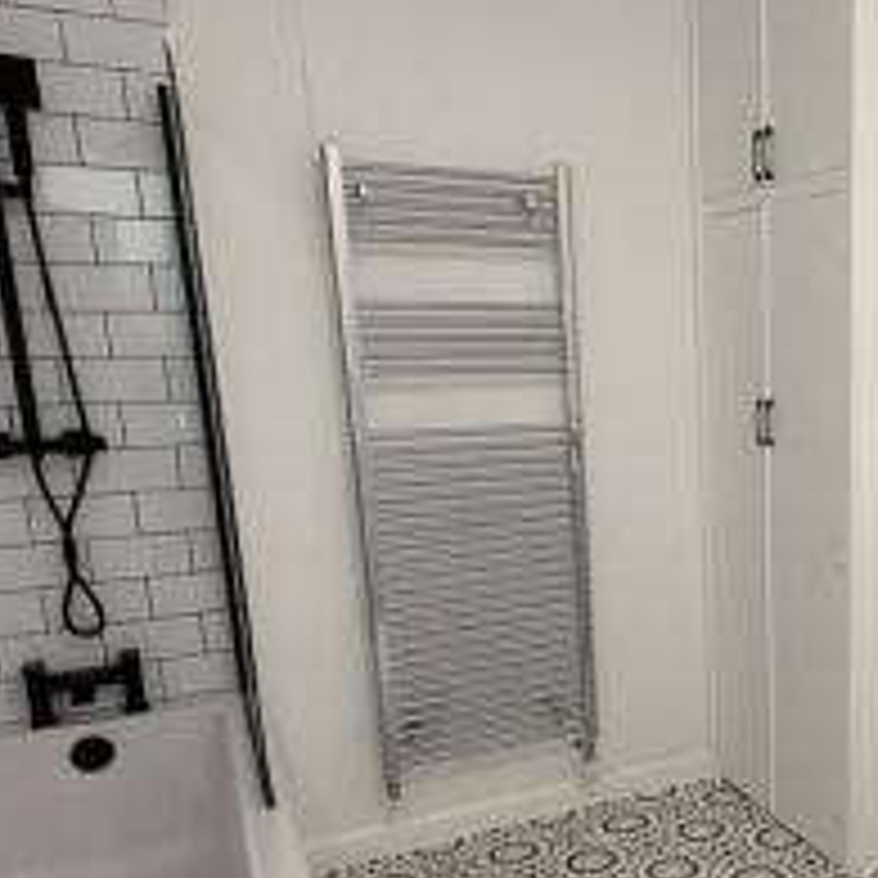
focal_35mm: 37
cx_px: 826
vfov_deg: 44.4
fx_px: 1062
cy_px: 574
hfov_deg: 40.7
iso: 250
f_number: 2.2
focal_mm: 2.22
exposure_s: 1/99
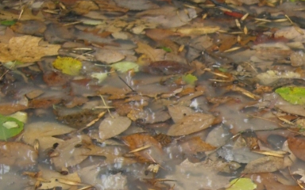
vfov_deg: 11.5
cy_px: 203
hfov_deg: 17.7
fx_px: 931
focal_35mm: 112
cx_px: 370
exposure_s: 1/200
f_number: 2.8
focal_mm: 7.9
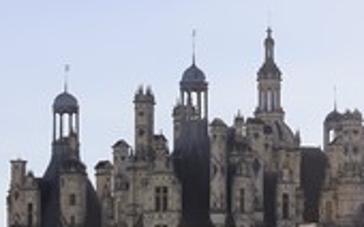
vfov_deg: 4.0
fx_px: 3242
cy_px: 236
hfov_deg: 6.4
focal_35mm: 327
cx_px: 349
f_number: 11
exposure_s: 1/400
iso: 400
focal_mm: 130
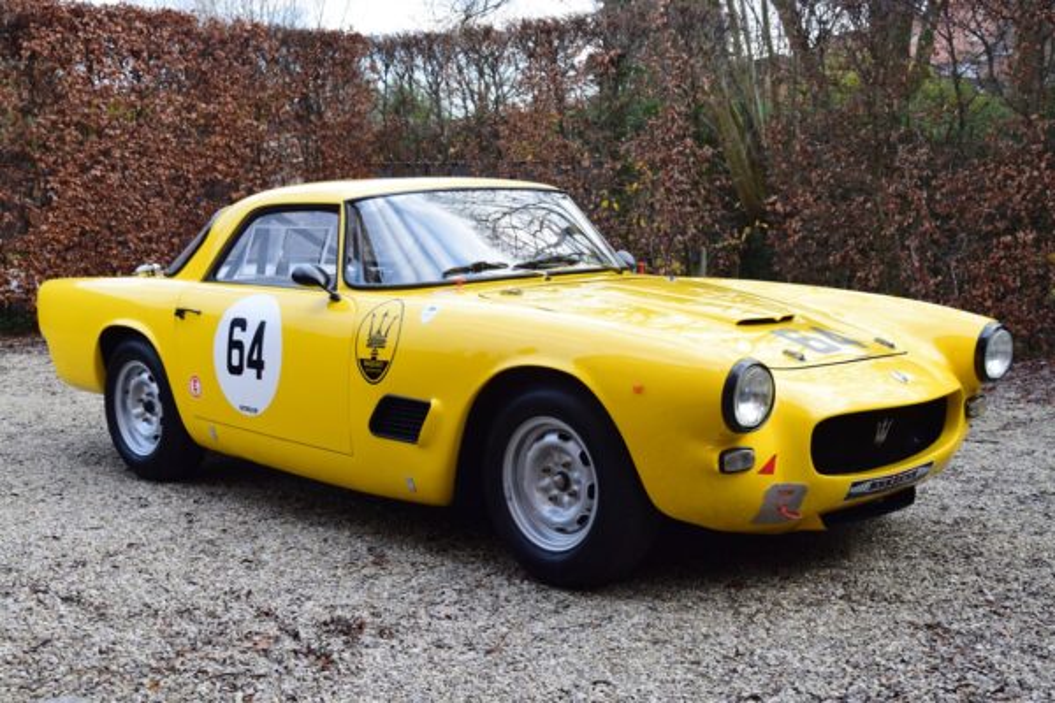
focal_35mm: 48
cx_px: 528
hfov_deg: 41.1
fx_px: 1407
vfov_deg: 28.1
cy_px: 352
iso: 560
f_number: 8
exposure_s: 1/60
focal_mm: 32
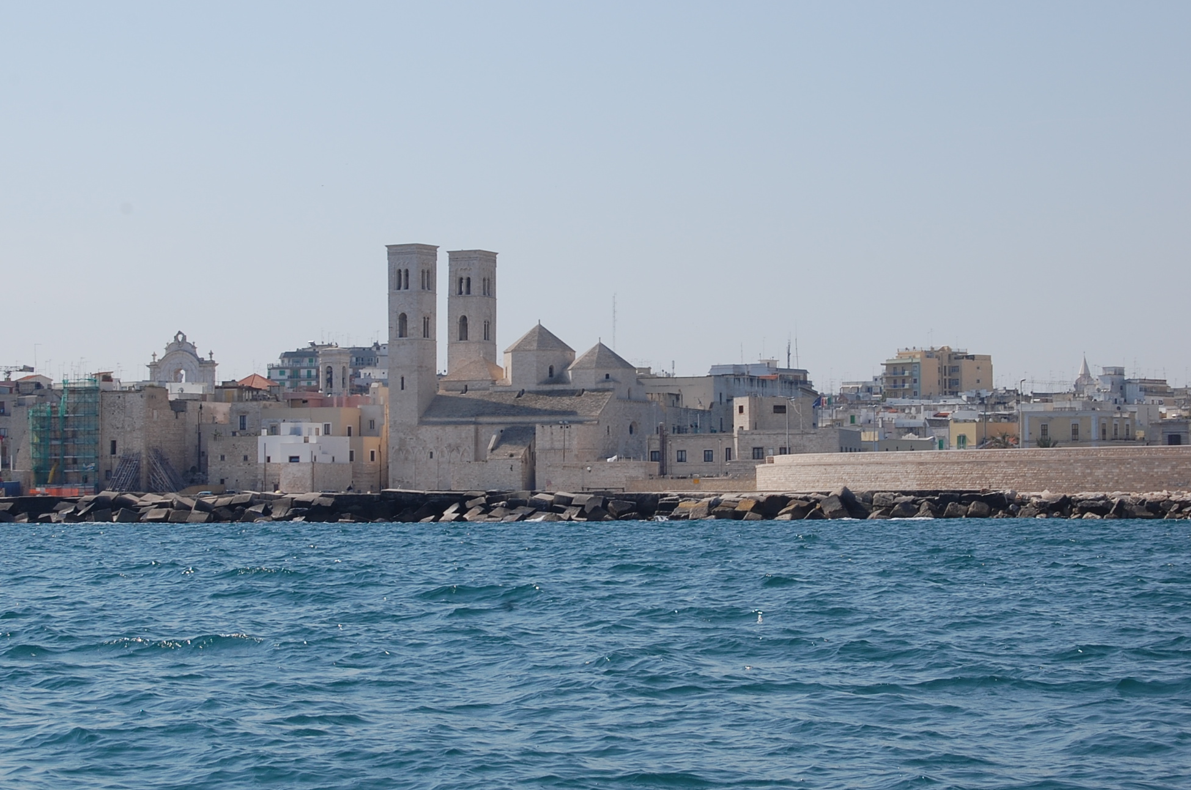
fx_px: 3157
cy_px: 338
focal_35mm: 96
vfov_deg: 14.3
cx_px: 601
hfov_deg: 21.4
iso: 200
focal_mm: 55
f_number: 11
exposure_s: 1/500
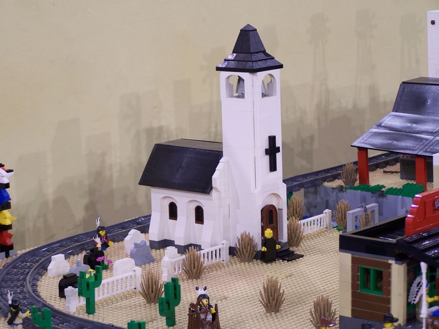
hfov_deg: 18.7
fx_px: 1332
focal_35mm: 105
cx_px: 220
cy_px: 164
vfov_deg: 14.1
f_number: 3.2
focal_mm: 17.5
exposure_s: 1/8
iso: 80
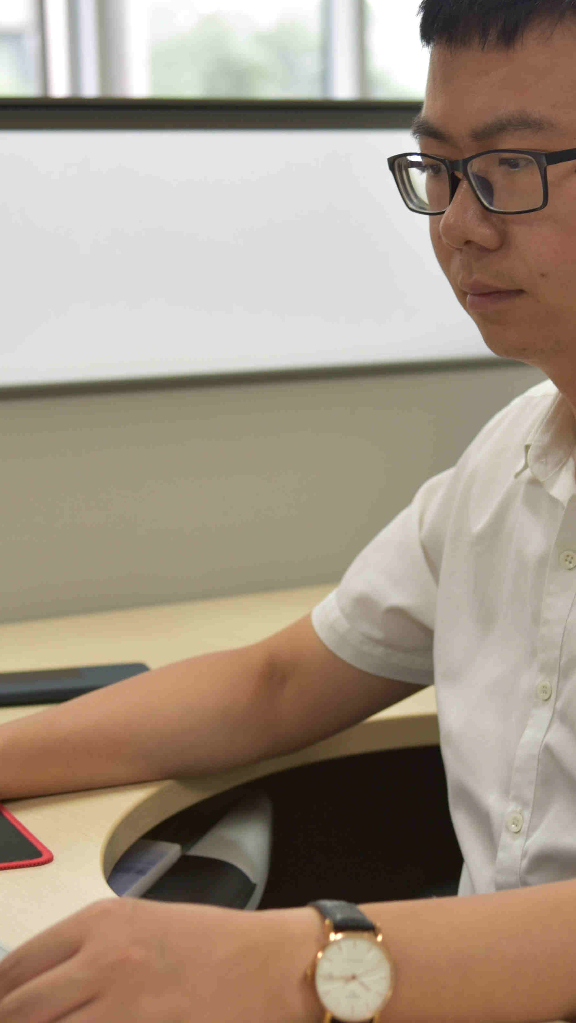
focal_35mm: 100
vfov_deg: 21.4
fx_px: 2715
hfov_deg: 12.1
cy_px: 467
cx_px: 430
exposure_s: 1/60
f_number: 4
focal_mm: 50
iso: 560
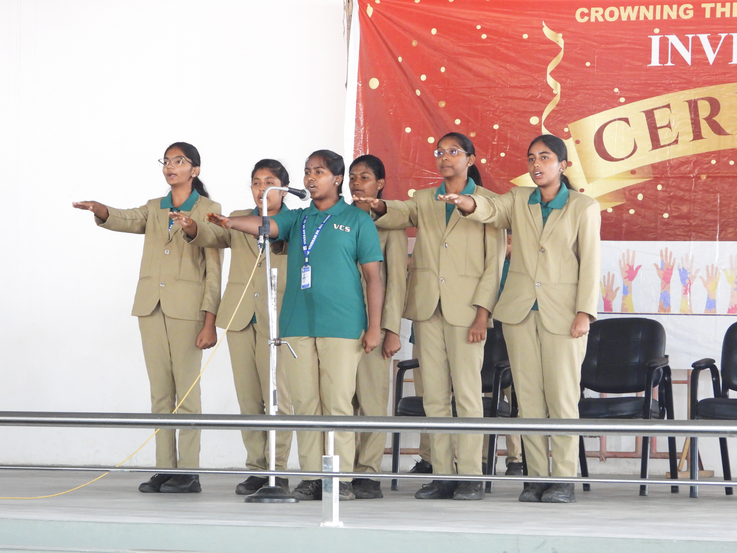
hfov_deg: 15.8
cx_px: 368
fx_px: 2661
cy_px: 276
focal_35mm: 125
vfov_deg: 11.9
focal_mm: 22.5
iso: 800
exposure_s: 1/15
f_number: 4
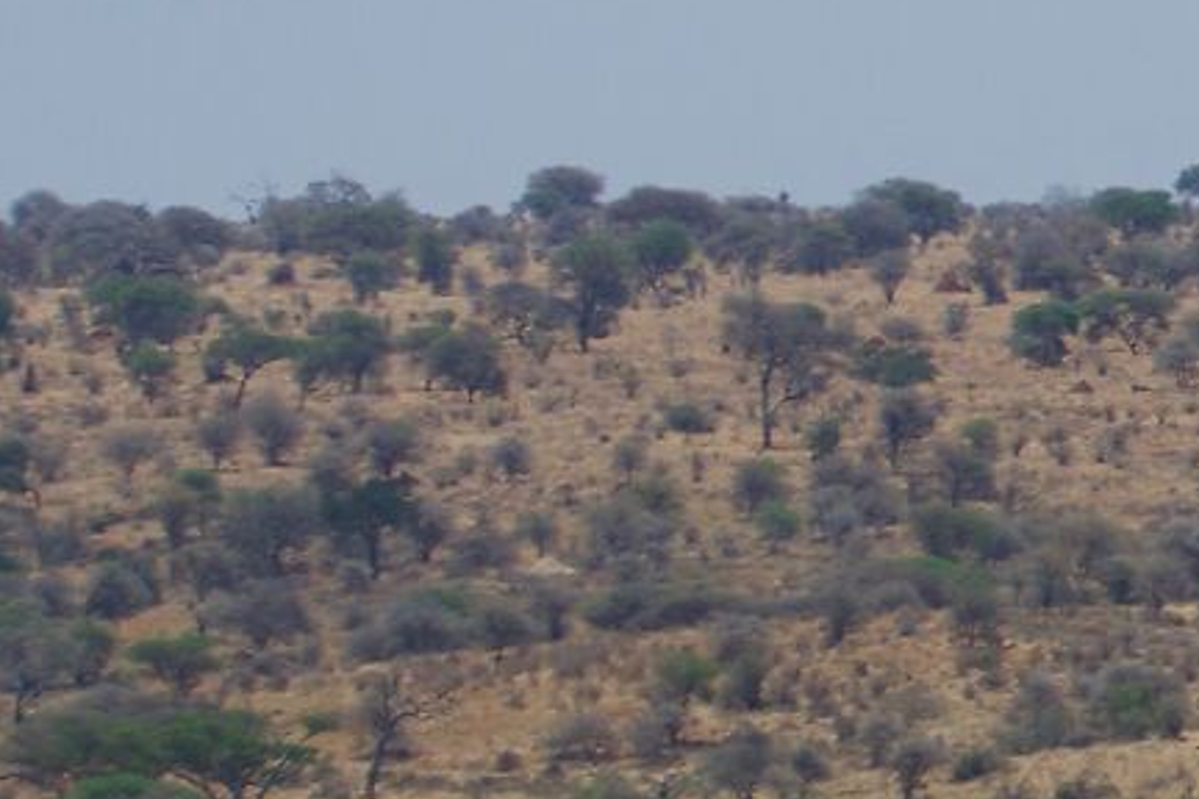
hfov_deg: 3.5
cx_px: 2440
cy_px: 824
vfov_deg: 2.4
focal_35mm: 583
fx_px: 19416
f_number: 4
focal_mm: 70
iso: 100
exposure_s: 1/1250
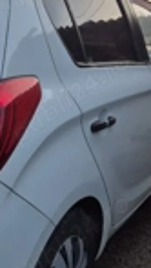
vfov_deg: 30.9
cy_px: 120
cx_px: -35
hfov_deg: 16.9
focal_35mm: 68
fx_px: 483
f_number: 1.8
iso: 25
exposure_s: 1/455
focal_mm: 5.4
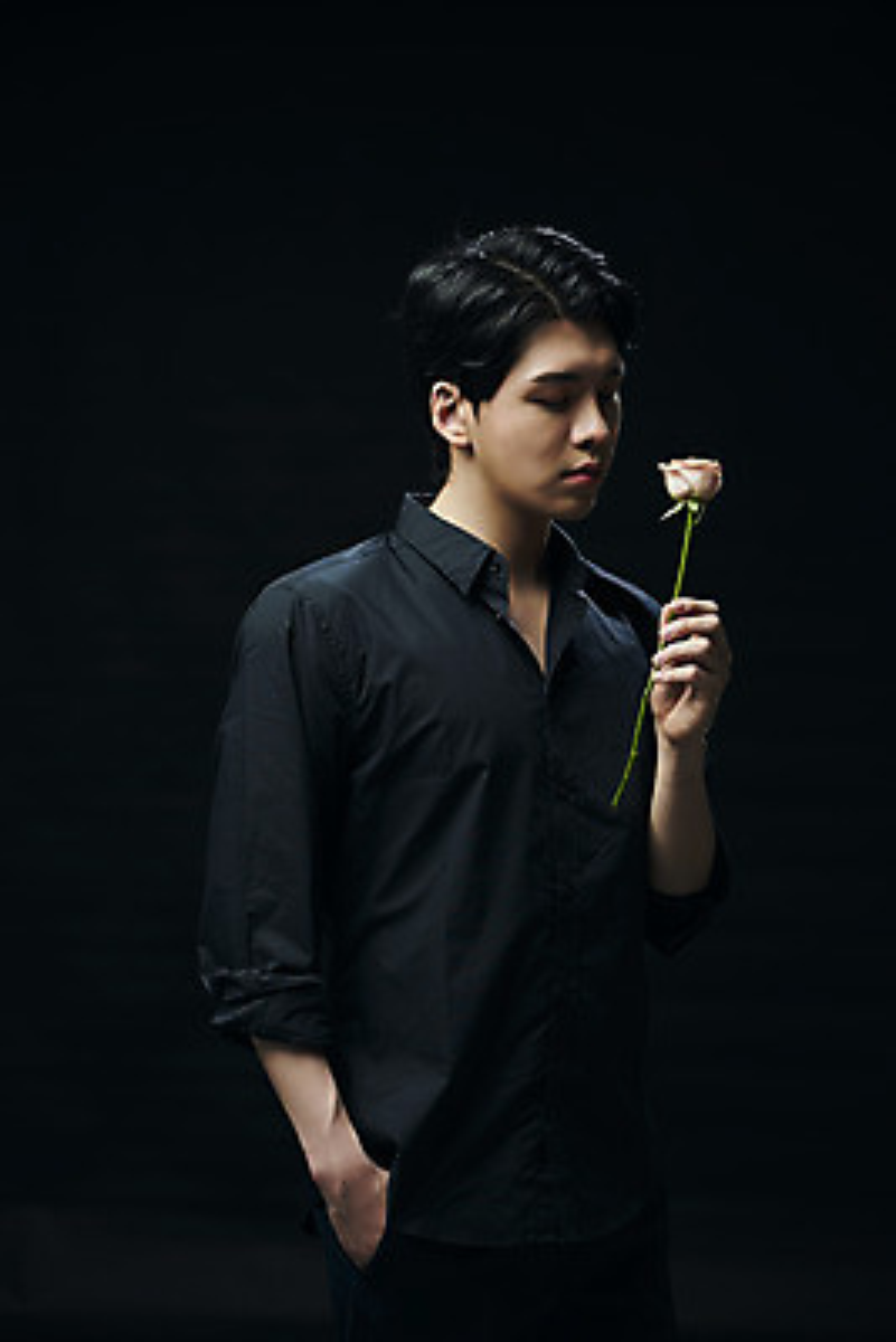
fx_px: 2797
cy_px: 671
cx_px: 448
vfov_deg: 27.0
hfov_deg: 18.2
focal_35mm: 75
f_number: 4
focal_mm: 75
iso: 64
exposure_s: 1/125
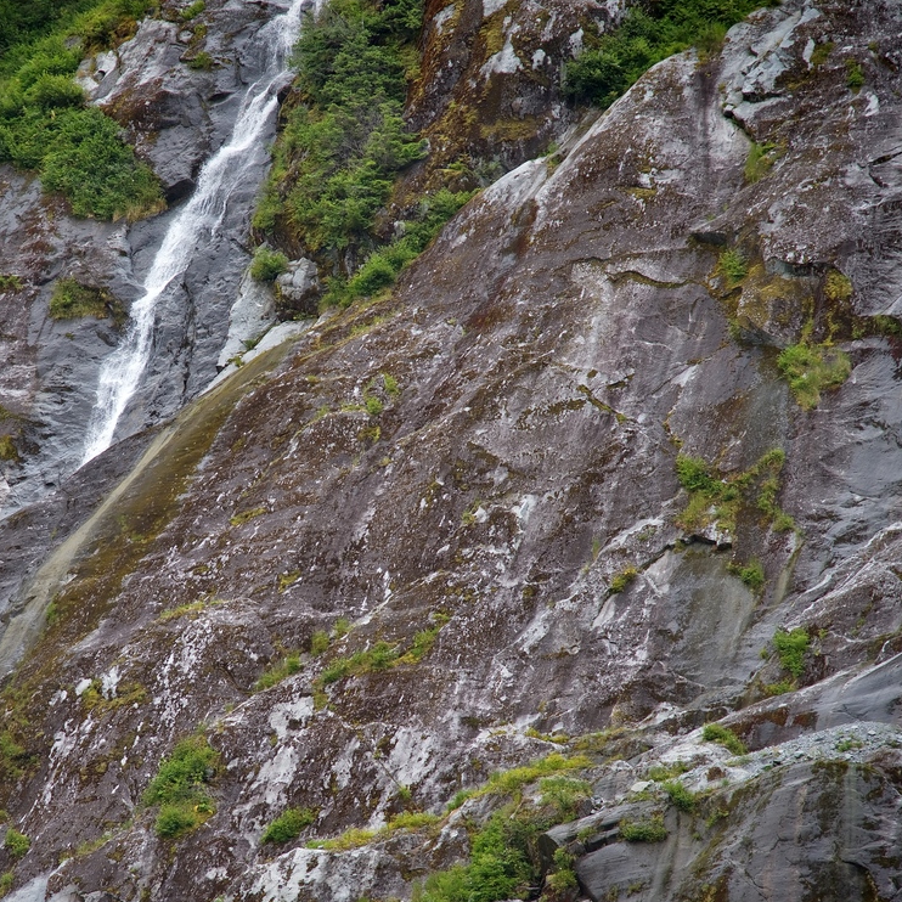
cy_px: 515
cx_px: 297
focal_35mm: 176
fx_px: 5189
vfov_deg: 9.9
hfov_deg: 9.9
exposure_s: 1/250
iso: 180
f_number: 4
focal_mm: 120
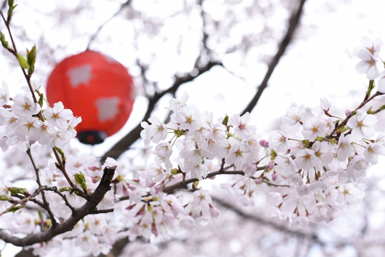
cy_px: 128
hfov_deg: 39.6
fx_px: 535
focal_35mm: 50
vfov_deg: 27.0
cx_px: 192
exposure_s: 1/2000
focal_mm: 50
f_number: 4.5
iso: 640
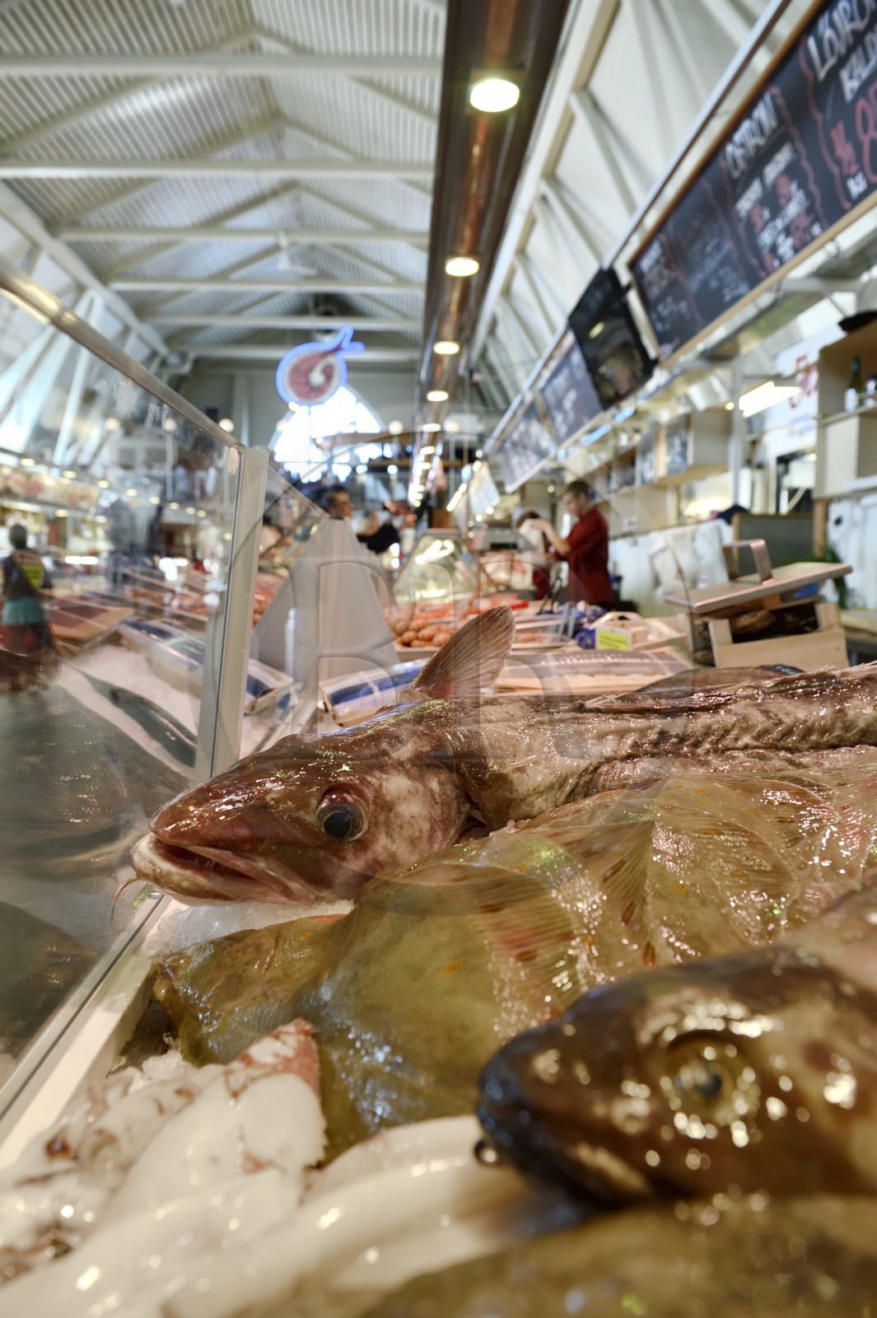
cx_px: 438
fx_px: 878
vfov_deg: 73.8
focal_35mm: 24
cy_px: 659
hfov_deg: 53.1
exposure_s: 1/80
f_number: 5
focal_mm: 24
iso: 800
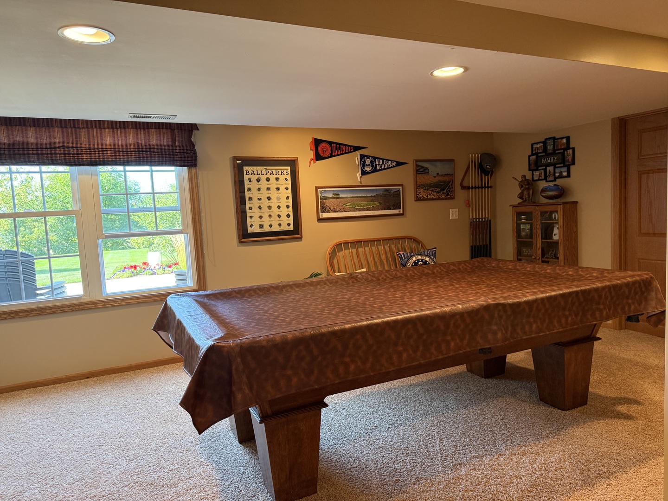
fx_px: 463
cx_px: 334
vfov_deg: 56.8
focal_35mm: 24
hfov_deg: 71.6
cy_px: 250
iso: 250
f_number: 1.78
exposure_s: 1/60
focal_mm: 6.76
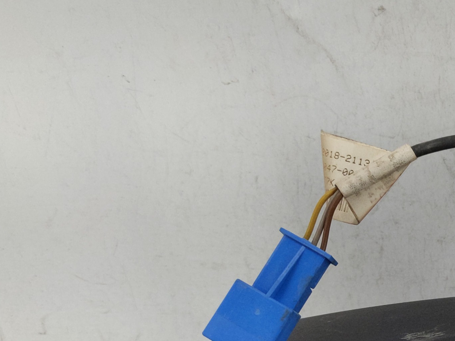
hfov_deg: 23.1
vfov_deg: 19.0
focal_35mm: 74
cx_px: 603
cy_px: 389
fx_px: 973
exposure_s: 1/143
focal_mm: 4.38
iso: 55
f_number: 1.73
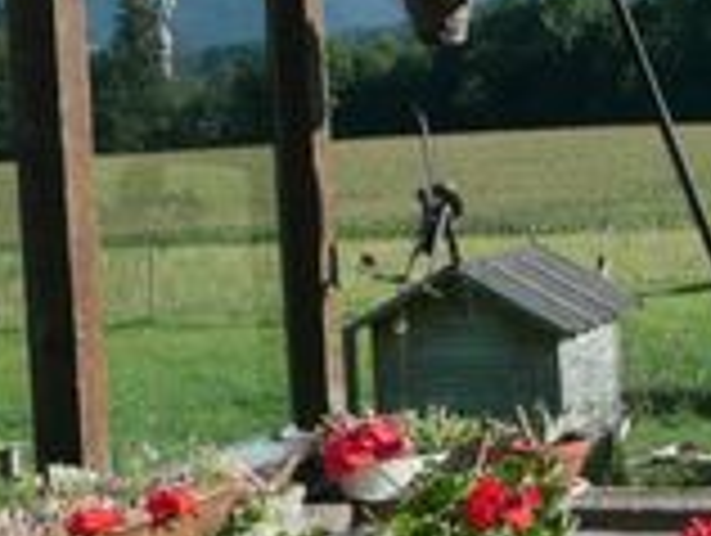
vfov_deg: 14.2
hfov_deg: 18.2
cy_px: 351
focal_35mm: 104
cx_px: 781
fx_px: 2139
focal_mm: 4.6
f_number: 3.3
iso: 100
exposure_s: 1/800
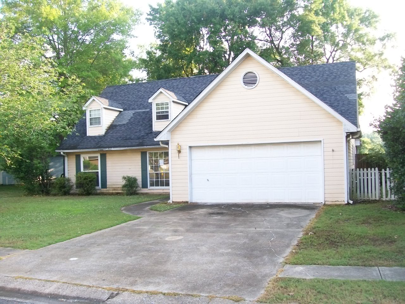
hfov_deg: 51.4
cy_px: 152
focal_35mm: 36
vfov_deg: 39.7
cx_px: 202
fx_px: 421
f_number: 2.7
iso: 80
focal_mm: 6
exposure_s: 1/125
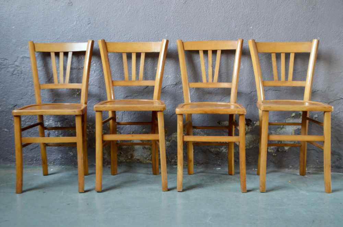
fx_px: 485
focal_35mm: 51
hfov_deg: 39.0
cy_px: 114
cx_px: 172
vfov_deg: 26.4
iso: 1250
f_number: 5
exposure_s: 1/30
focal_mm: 34
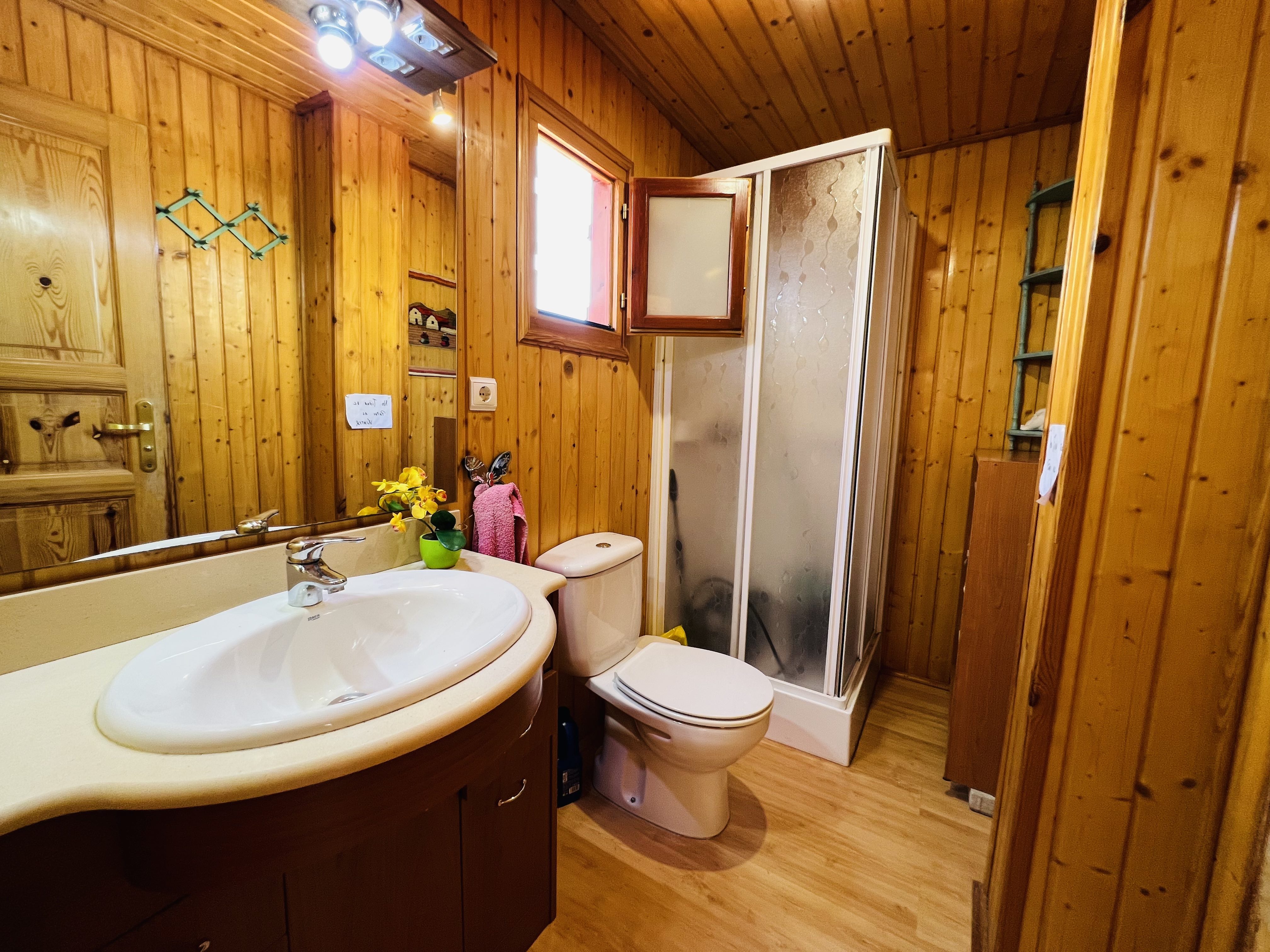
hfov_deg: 106.2
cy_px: 476
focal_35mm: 13
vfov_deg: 89.9
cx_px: 635
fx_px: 477
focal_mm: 1.57
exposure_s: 1/50
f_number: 1.8
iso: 125
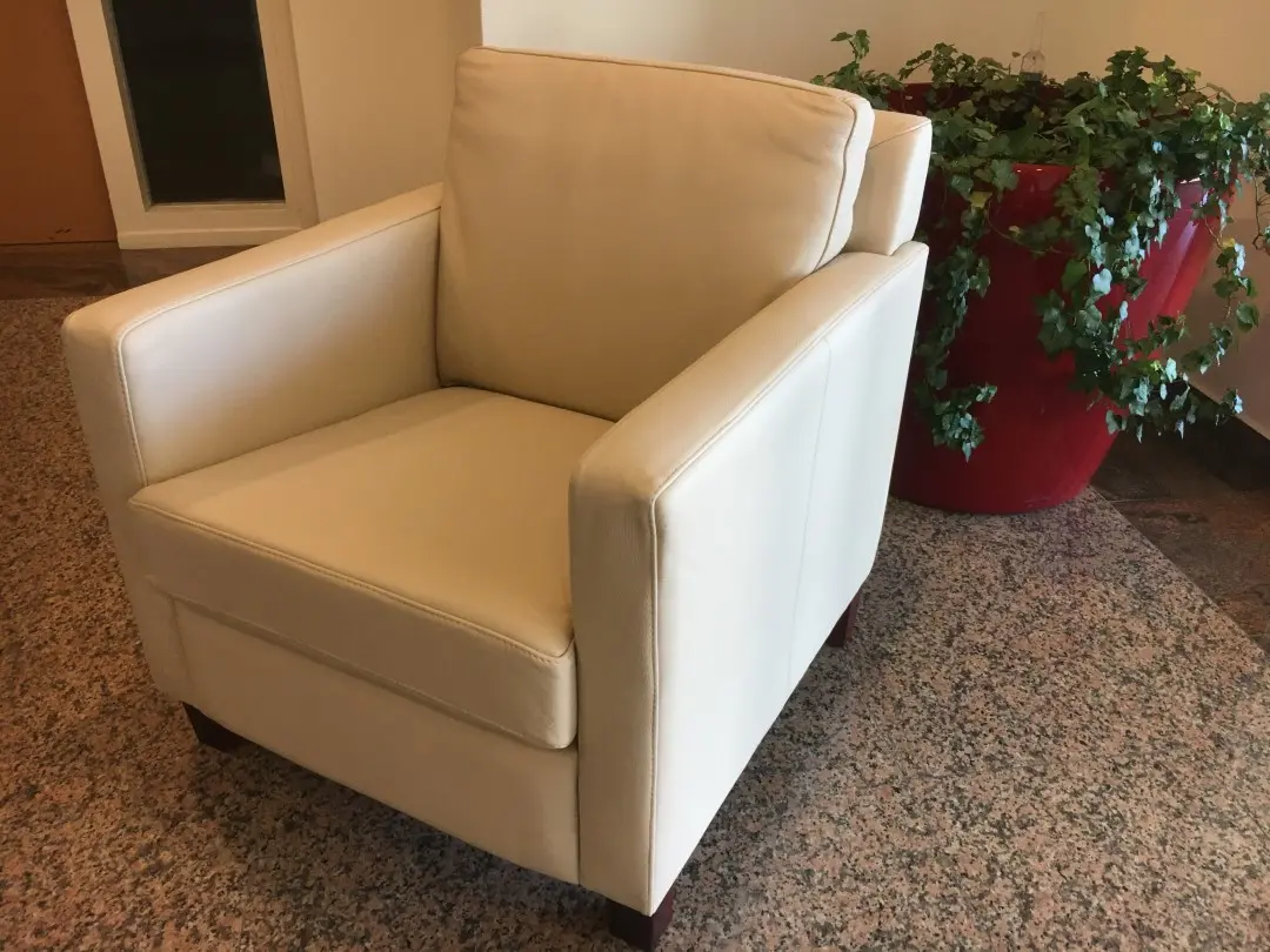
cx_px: 635
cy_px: 476
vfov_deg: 48.2
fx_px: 1064
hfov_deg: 61.7
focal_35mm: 29
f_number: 2.2
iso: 50
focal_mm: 4.15
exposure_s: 1/33
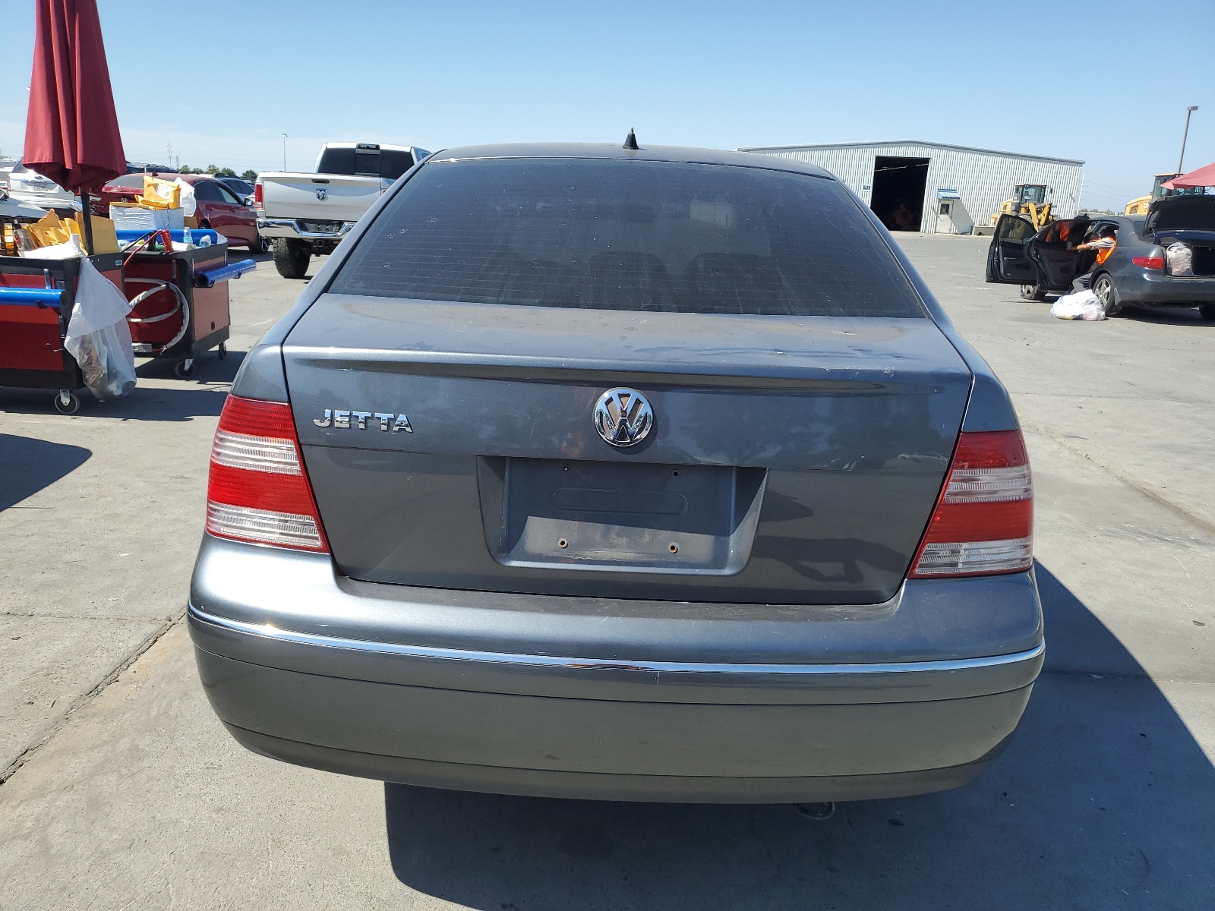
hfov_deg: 67.3
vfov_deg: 53.1
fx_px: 913
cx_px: 608
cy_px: 456
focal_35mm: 26
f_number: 1.5
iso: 50
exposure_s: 1/2500
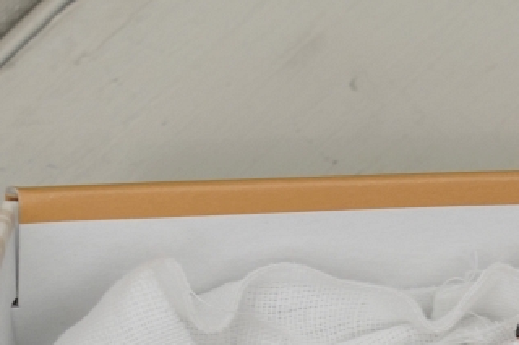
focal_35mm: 394
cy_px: 729
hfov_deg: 5.2
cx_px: 592
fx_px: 5677
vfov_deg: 3.5
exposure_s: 1/50
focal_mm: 105
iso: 1250
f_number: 8
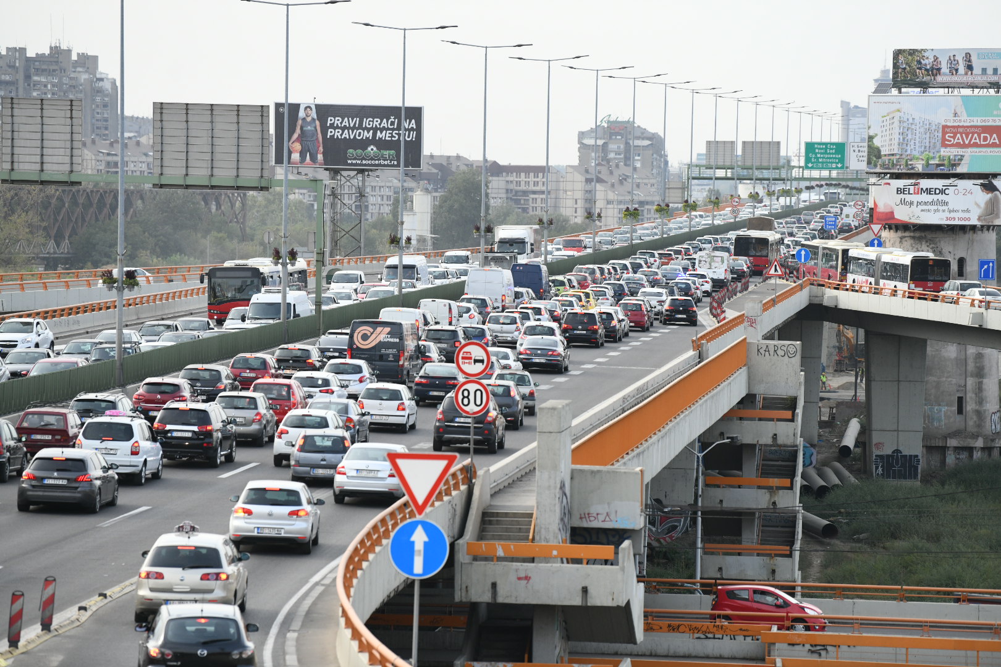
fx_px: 5561
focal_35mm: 200
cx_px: 500
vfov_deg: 6.9
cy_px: 334
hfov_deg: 10.3
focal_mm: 200
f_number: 4
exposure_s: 1/4000
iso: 1250
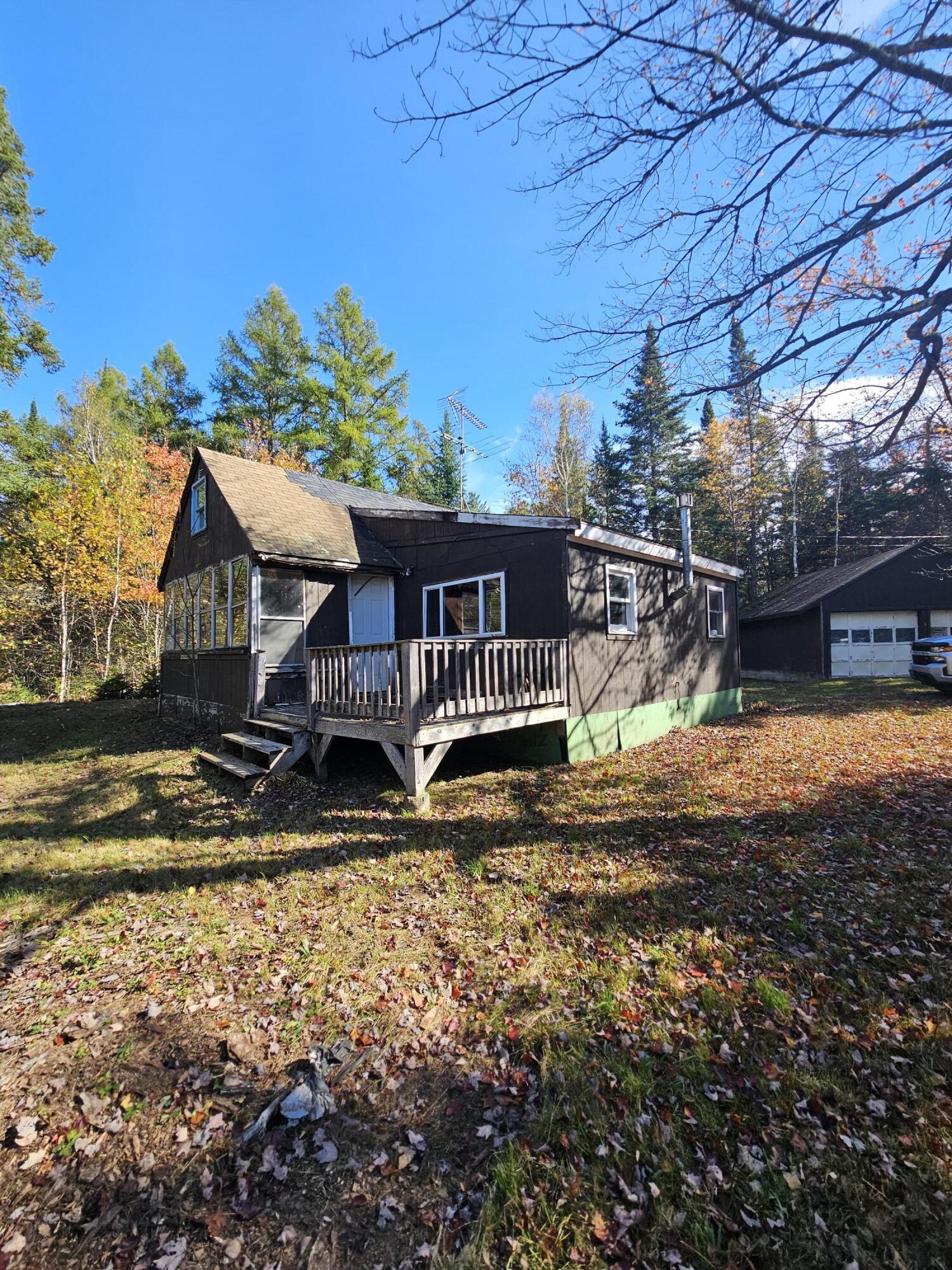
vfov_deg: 106.2
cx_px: 476
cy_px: 635
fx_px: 477
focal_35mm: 13
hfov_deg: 89.9
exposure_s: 1/752
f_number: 2.2
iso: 50
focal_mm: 2.2
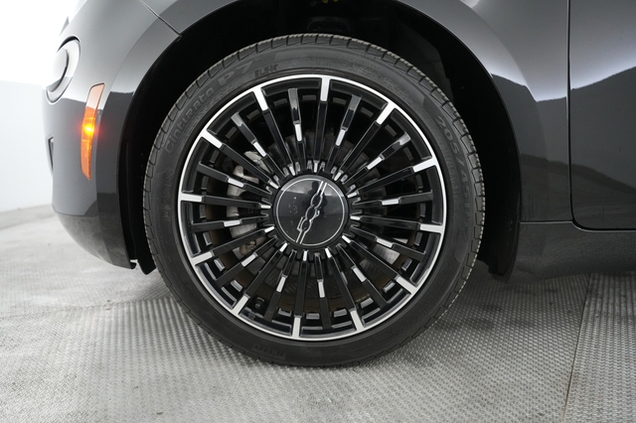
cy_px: 212
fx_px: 459
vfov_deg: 49.5
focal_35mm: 26
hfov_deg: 69.4
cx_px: 318
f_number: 2.8
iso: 6400
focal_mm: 26
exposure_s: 1/160
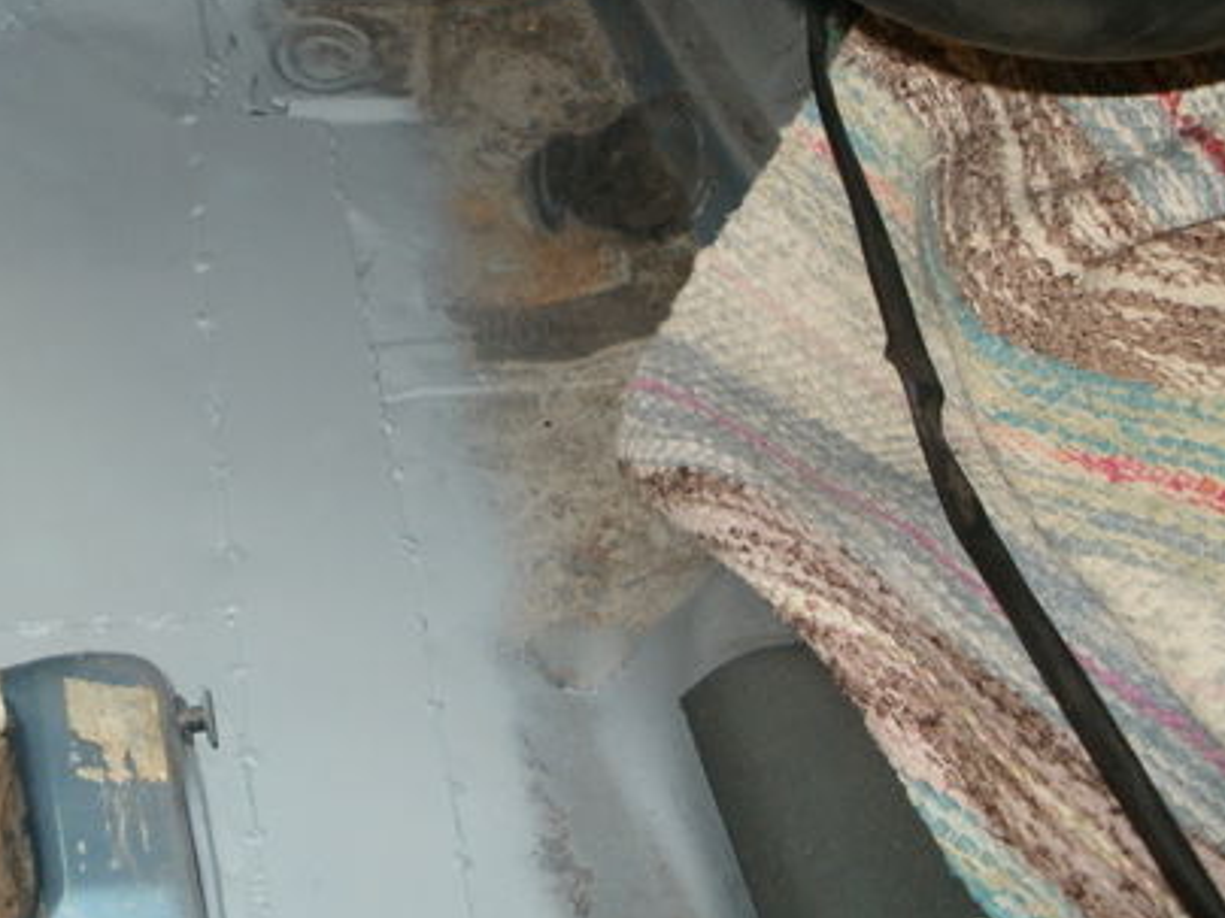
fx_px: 2017
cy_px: 273
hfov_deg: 33.0
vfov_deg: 25.5
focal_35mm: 57
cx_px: 282
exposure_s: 1/30
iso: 125
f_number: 3.5
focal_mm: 6.3
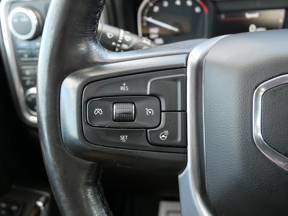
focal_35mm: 32
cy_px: 108
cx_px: 144
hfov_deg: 56.8
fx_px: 266
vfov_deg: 44.2
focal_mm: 16
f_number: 3.9
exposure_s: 1/60
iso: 500
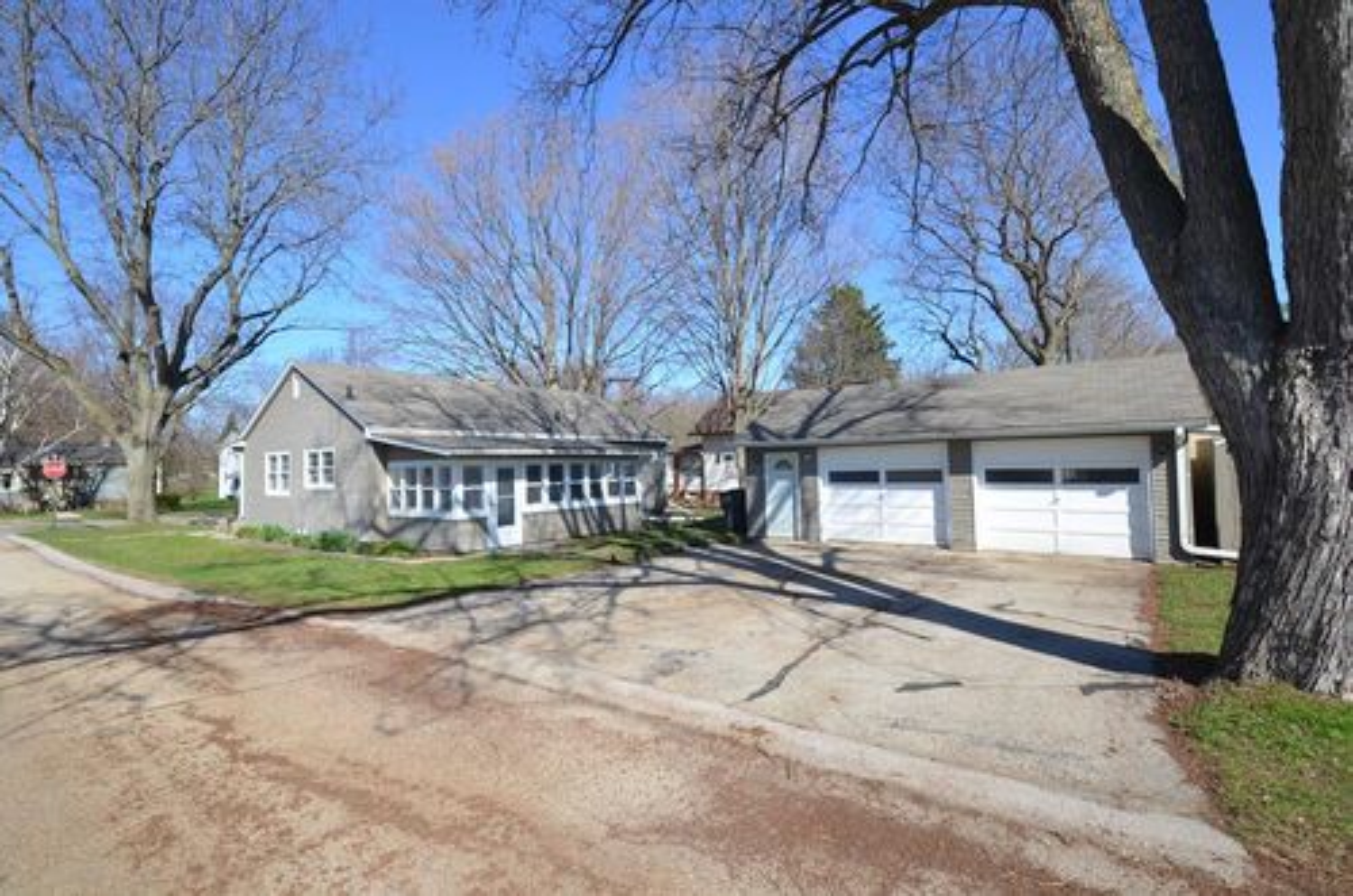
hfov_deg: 100.5
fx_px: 562
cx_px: 676
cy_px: 448
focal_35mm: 15
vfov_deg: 77.1
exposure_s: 1/250
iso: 180
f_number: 8
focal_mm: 10
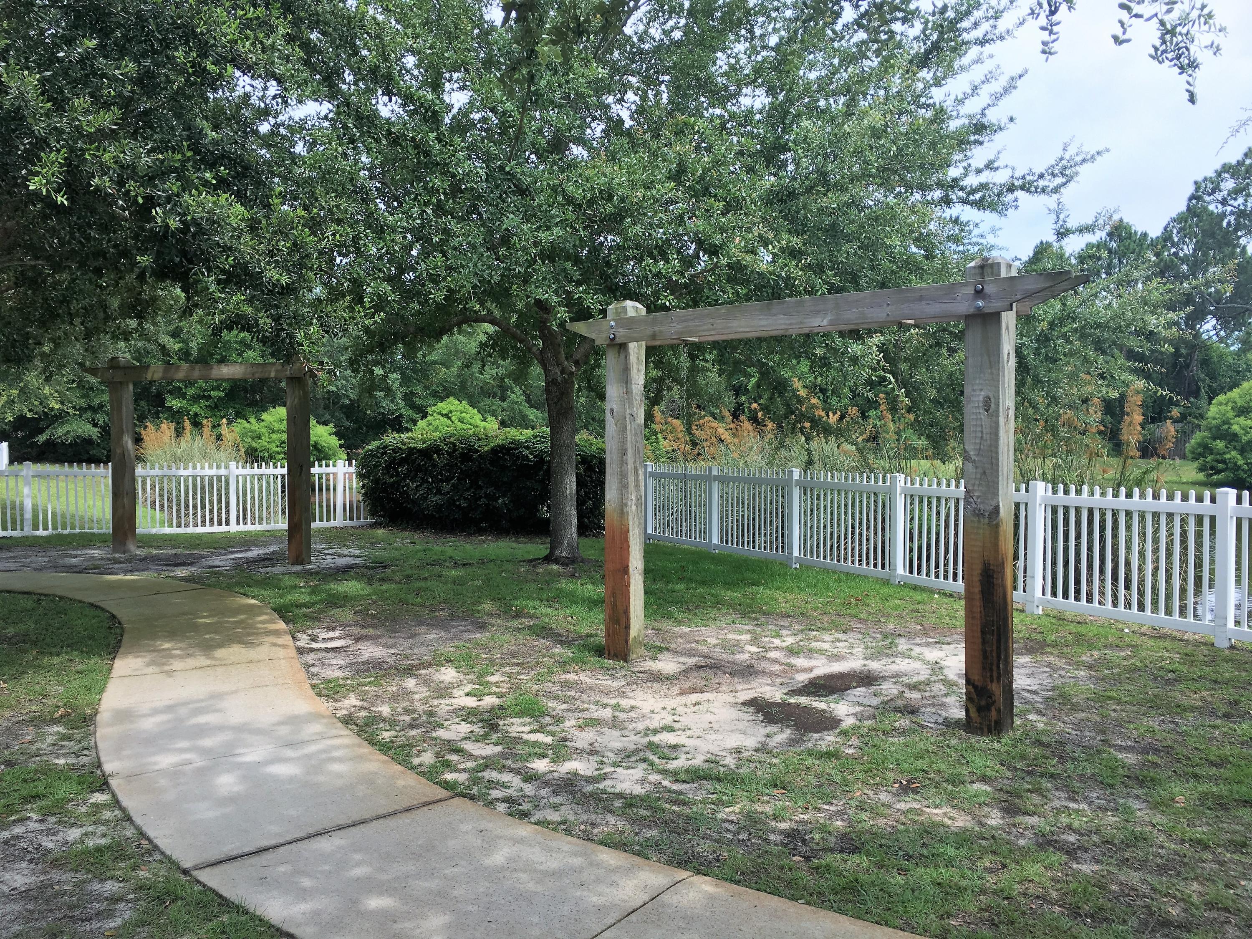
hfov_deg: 61.7
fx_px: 1049
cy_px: 470
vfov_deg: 48.2
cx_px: 626
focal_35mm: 29
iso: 25
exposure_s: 1/693
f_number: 2.2
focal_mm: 4.15
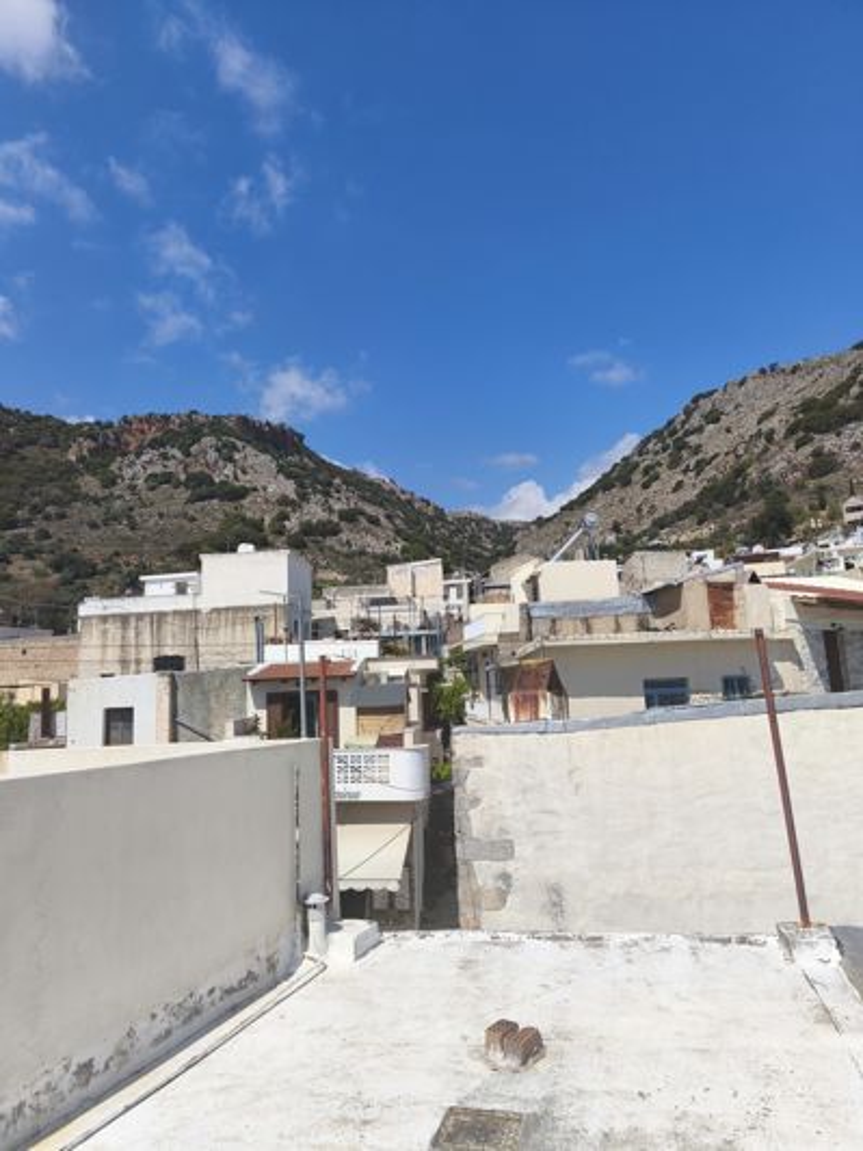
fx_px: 765
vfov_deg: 73.9
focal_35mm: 23
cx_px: 432
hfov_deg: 58.9
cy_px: 576
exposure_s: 1/4408
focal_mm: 5.35
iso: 80
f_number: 1.7
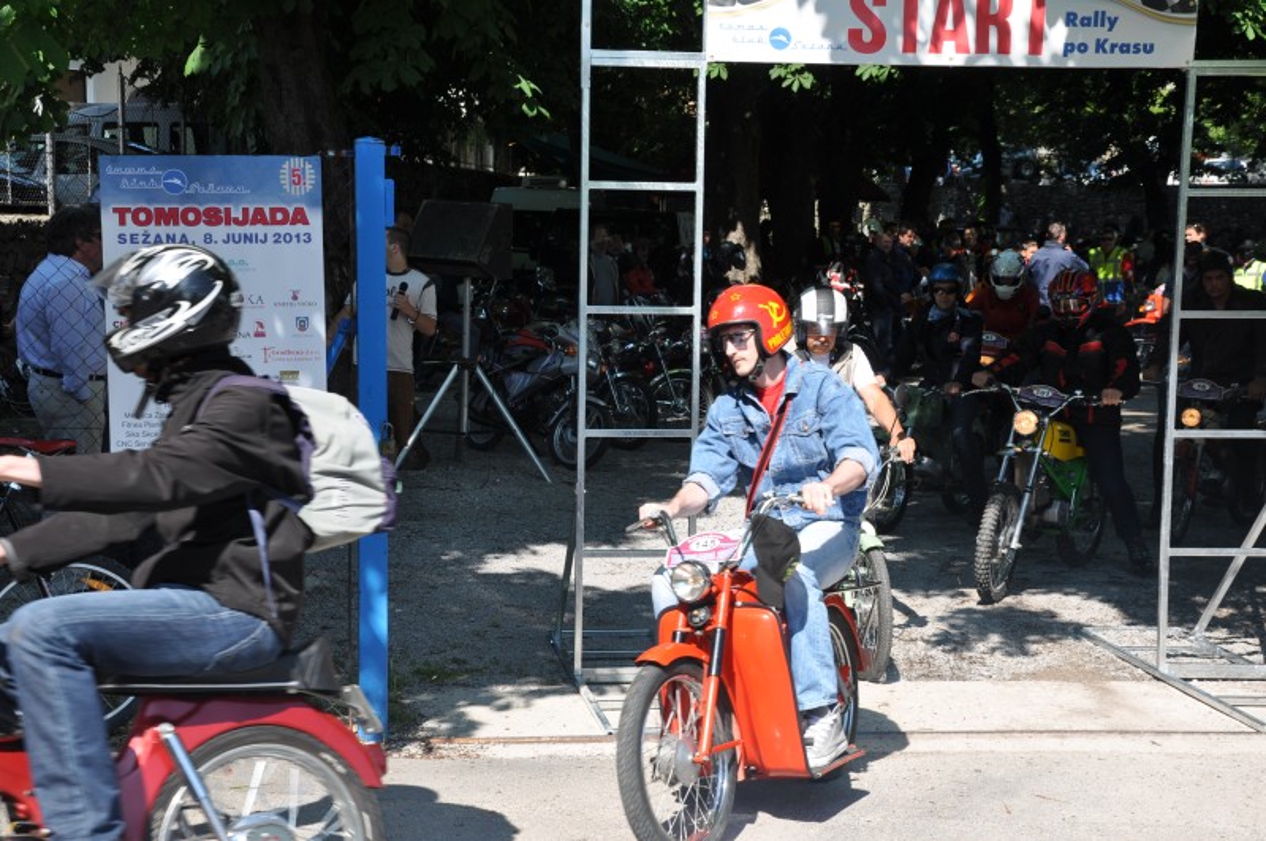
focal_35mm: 60
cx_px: 633
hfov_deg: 33.4
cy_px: 420
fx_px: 2107
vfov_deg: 22.6
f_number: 9
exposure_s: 1/320
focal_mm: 40
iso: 200
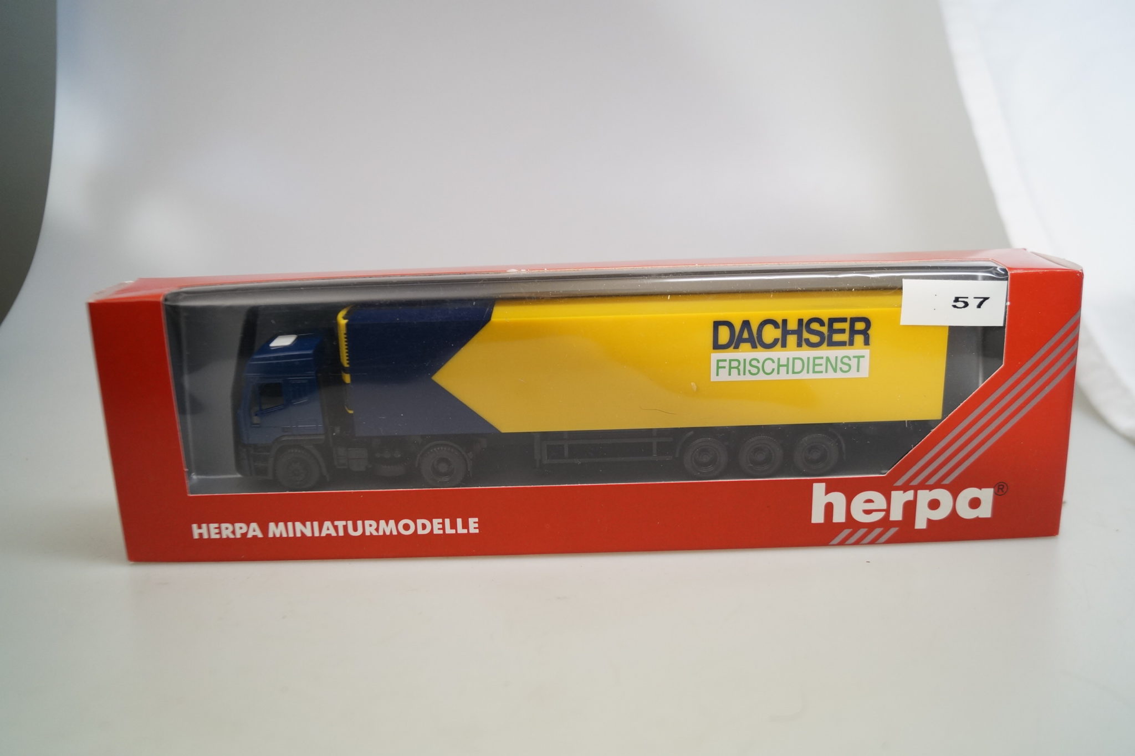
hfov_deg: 57.2
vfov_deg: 40.0
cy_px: 378
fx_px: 1040
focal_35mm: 33
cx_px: 568
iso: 640
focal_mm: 22
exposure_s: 1/160
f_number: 4
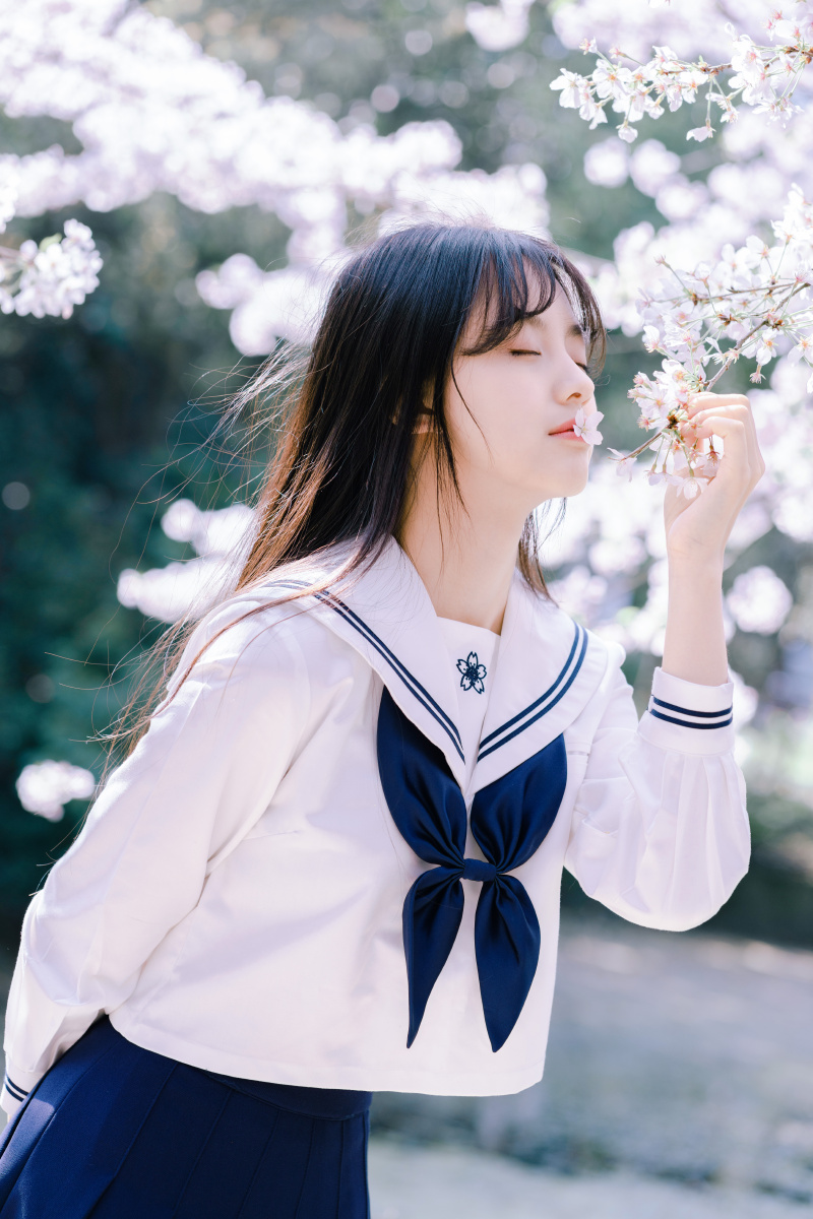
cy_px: 610
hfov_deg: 16.1
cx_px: 406
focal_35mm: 85
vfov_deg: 23.9
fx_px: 2879
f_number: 4
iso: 160
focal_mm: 85
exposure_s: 1/250
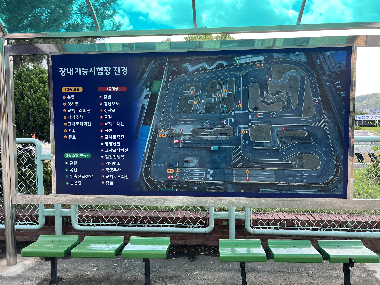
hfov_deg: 67.3
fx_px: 285
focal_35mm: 26
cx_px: 190
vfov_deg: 53.1
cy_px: 142
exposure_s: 1/448
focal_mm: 5.7
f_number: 1.5
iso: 50
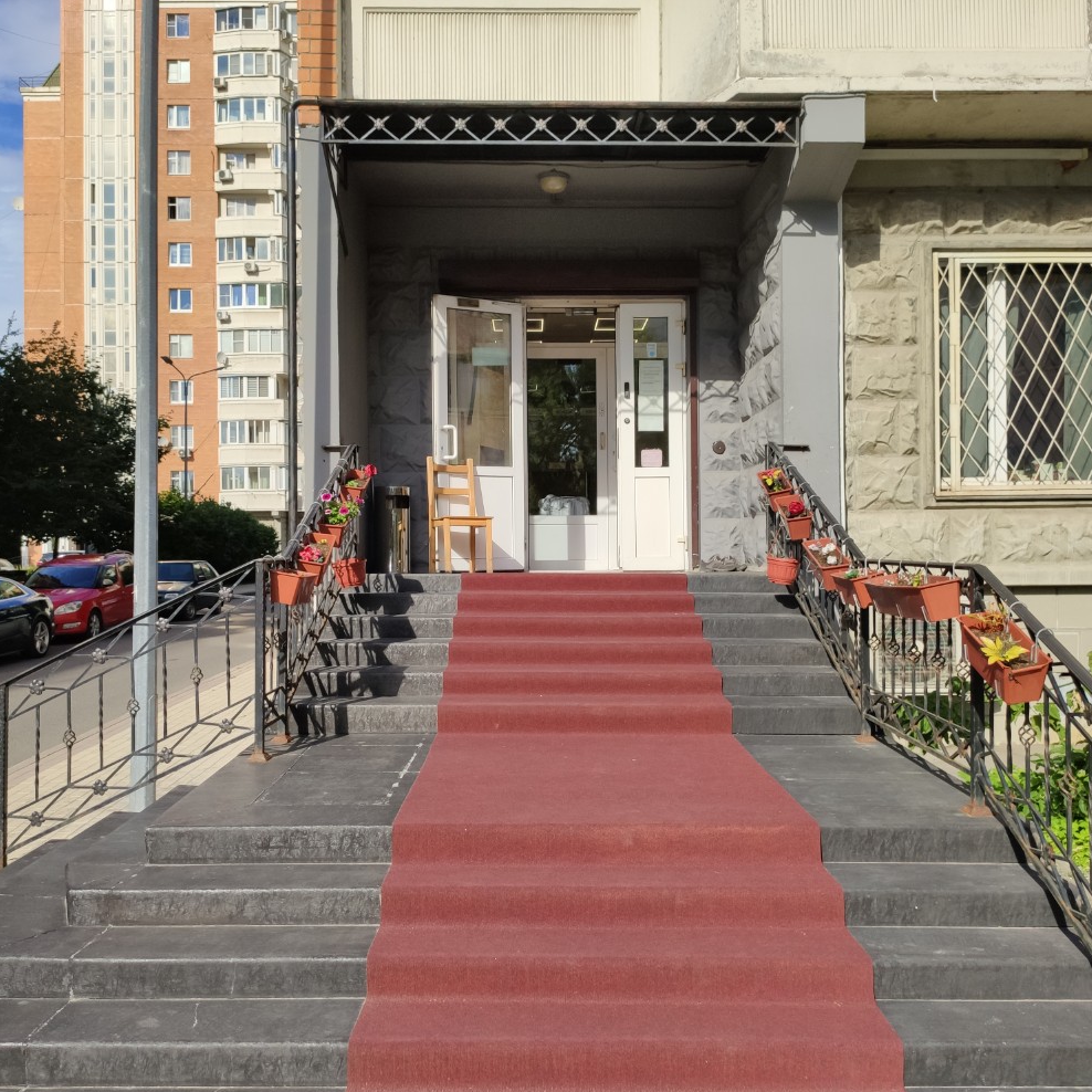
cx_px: 538
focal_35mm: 31
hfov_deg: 52.5
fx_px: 1106
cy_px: 552
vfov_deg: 52.5
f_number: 1.75
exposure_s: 1/2500
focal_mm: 4.75
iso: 112
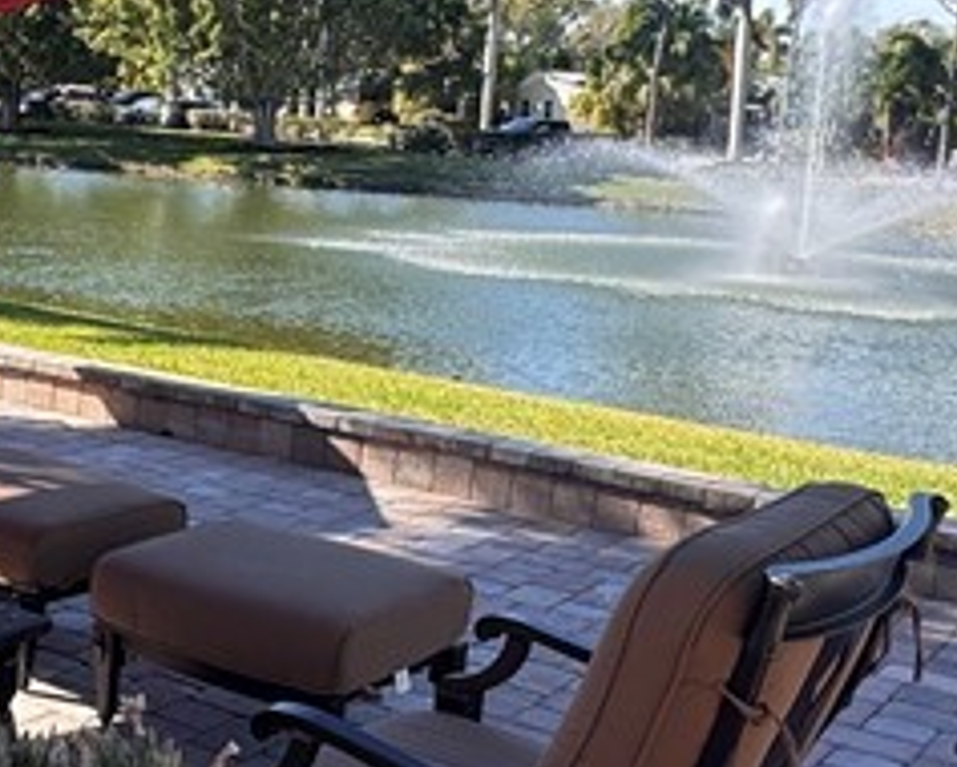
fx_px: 1672
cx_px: 12
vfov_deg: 25.8
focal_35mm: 59
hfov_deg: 29.9
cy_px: 319
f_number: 2.2
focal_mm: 2.22
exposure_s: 1/641
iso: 40
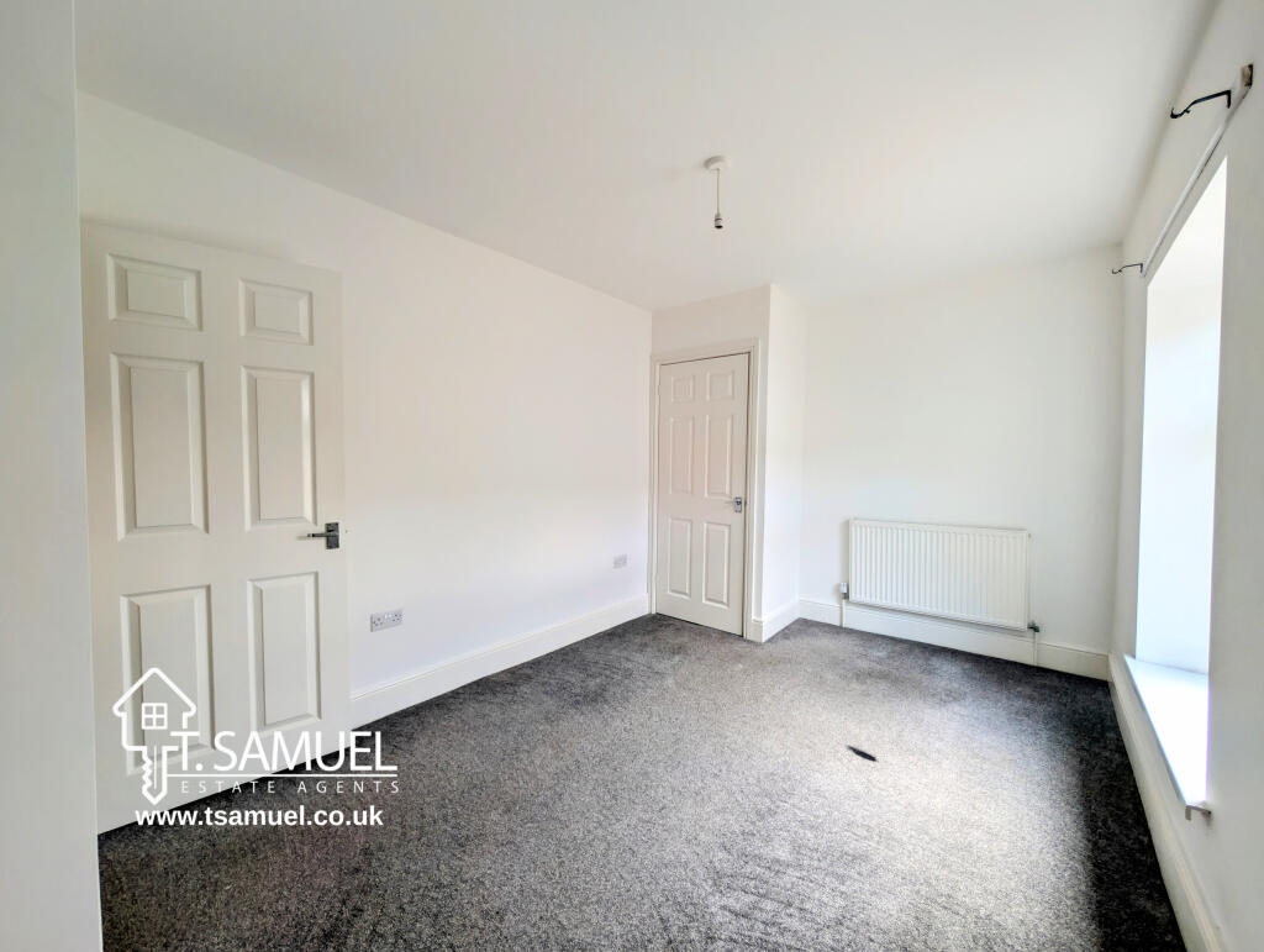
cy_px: 476
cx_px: 632
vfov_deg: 94.6
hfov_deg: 110.5
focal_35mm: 12
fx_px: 439
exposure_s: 1/160
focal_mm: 2.02
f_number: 1.7
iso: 55
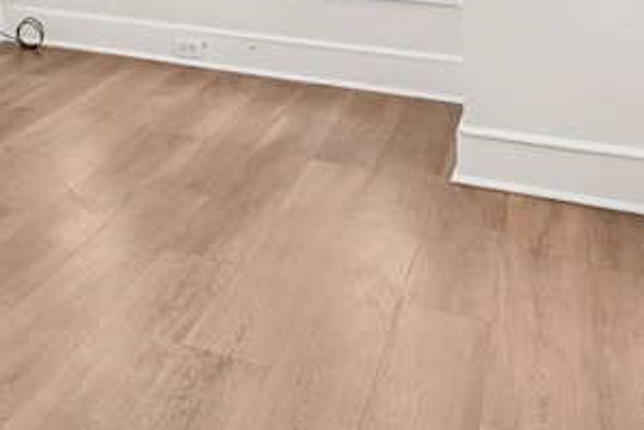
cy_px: -193
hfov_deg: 33.1
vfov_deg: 21.2
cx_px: -4
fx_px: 984
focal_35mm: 55
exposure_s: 1/25
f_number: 8
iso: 400
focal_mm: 16
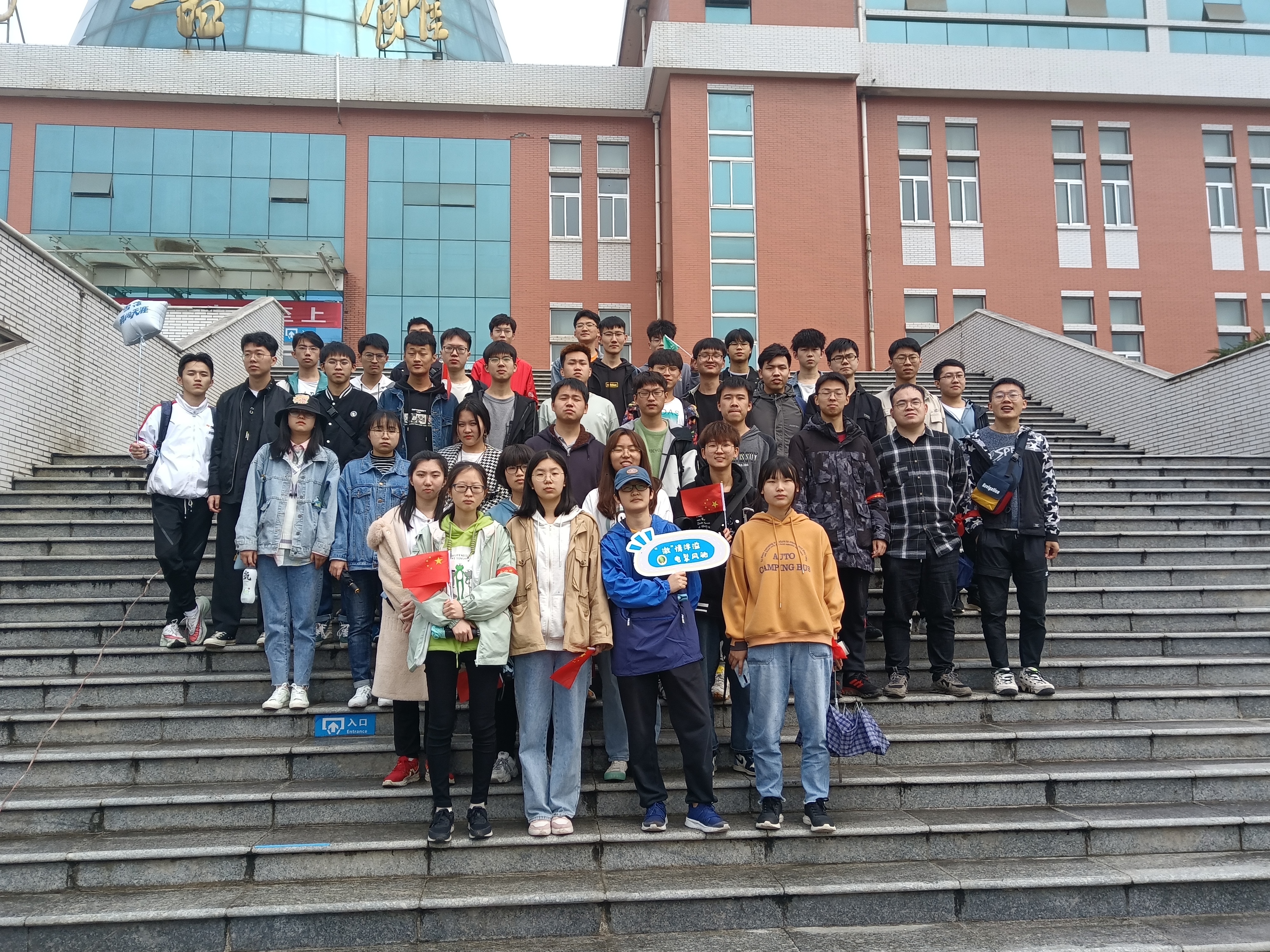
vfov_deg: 49.7
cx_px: 635
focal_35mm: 28
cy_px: 476
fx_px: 1027
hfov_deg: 63.4
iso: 106
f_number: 1.8
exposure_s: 1/932
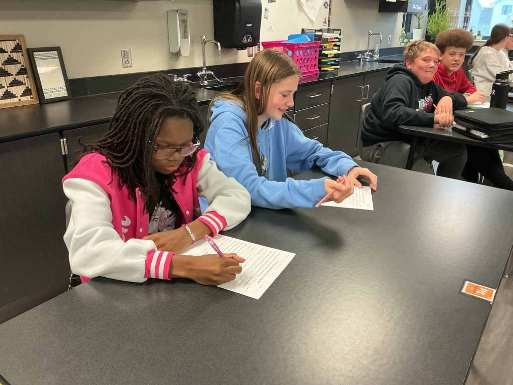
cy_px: 192
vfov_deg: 48.2
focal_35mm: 29
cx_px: 256
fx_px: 430
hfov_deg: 61.7
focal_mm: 3
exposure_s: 1/60
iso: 160
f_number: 1.8
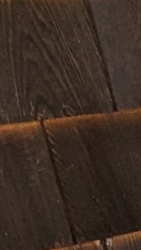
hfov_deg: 3.7
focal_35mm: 232
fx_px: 1543
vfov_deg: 8.7
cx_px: 1061
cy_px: 513
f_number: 1.85
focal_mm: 6.81
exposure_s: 1/230
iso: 41
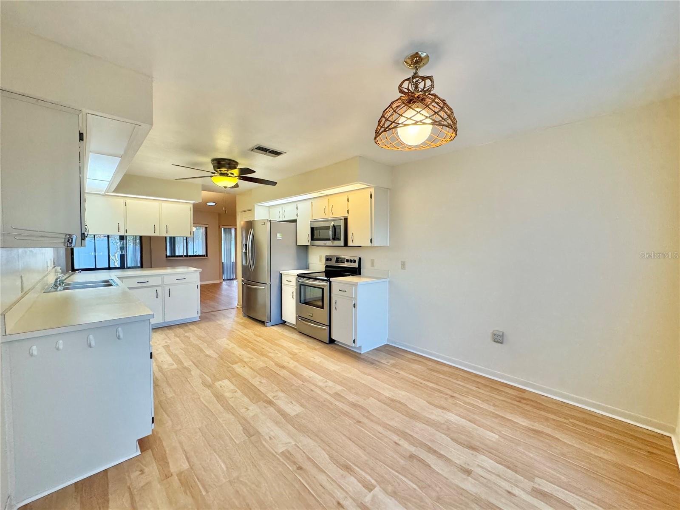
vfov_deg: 85.7
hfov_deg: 102.1
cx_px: 340
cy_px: 255
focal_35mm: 14
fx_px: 275
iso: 320
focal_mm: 2.22
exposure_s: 1/120
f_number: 2.2
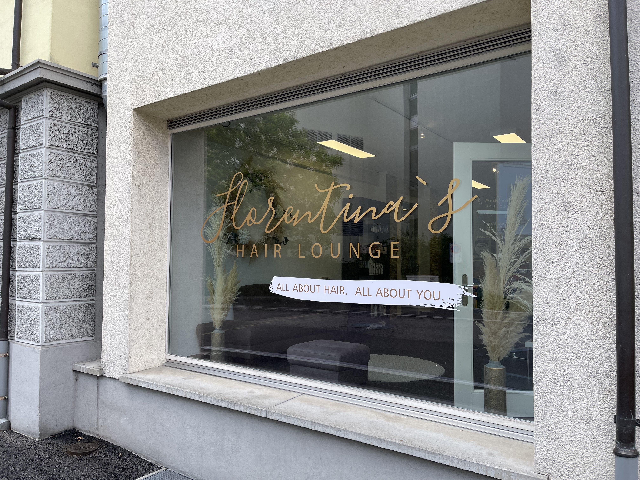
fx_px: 481
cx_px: 320
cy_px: 240
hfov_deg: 67.3
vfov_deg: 53.1
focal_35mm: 26
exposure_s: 1/567
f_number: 1.6
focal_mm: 5.1
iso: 32
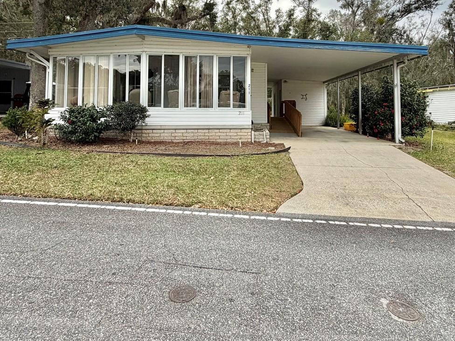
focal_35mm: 23
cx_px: 239
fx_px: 302
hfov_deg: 73.9
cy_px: 92
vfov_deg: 56.4
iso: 64
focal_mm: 2.22
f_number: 2.2
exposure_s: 1/502
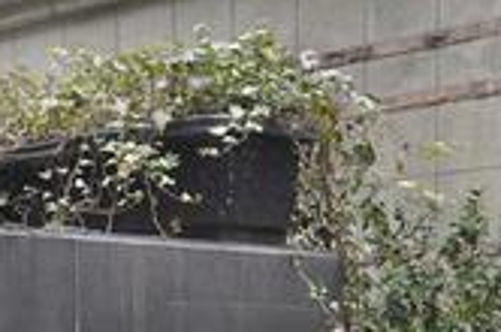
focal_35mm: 145
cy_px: 638
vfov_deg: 8.9
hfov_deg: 14.2
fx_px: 2013
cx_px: 214
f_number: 9
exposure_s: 1/320
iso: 2000
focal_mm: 25
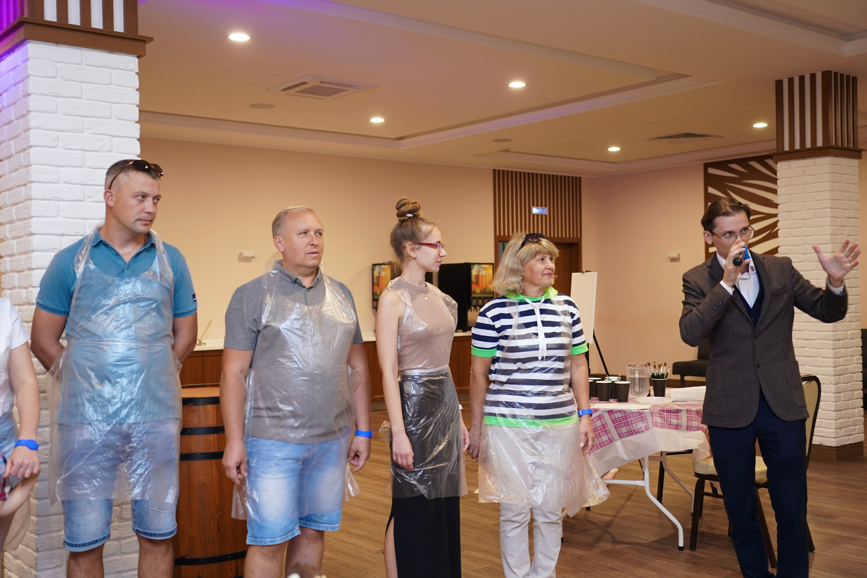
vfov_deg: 35.1
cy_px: 289
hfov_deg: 50.7
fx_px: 915
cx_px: 434
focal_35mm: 38
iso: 500
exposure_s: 1/60
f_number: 2.8
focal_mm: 38
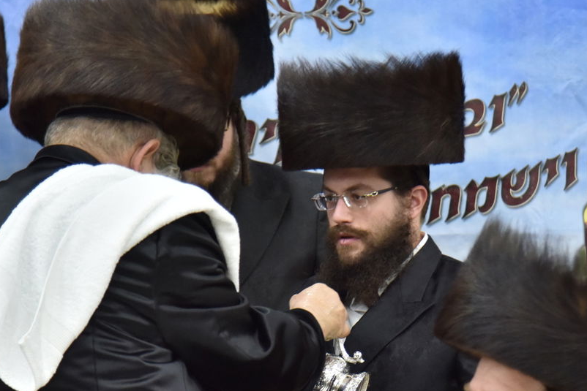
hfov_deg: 12.0
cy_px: 286
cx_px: 270
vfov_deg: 8.0
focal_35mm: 171
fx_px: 2789
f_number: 4
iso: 2000
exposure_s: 1/160
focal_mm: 98
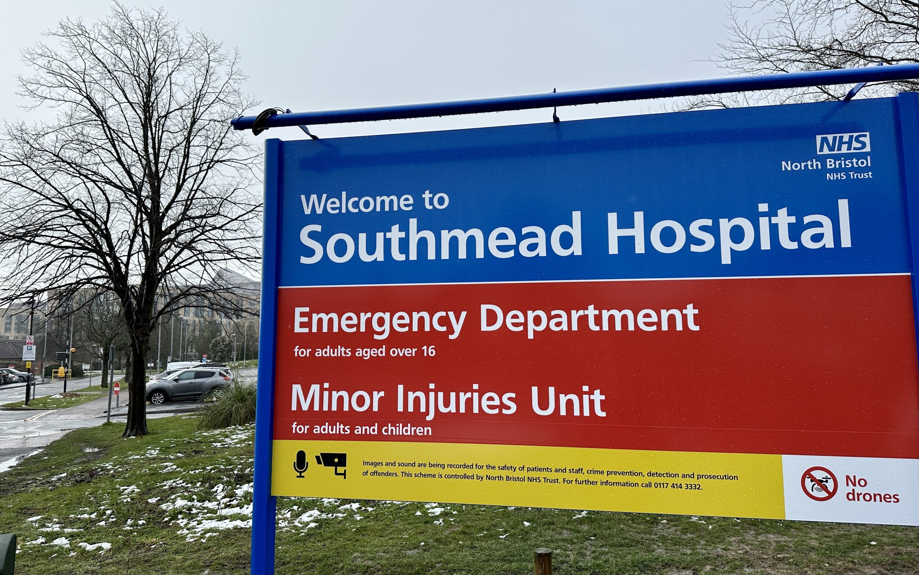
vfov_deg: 47.6
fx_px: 651
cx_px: 455
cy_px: 265
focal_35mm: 26
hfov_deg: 70.4
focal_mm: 6.86
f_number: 1.78
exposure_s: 1/3058
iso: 80
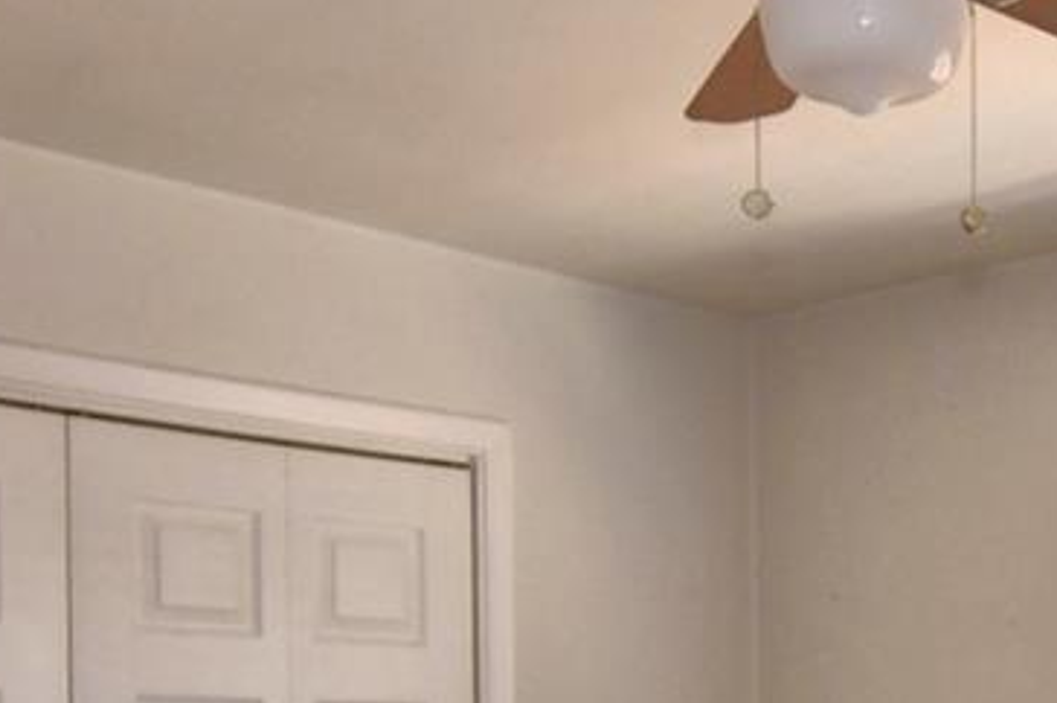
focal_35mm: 66
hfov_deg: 29.4
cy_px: 825
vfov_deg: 19.5
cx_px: 935
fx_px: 1936
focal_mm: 10
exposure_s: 1/30
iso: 400
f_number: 4.5
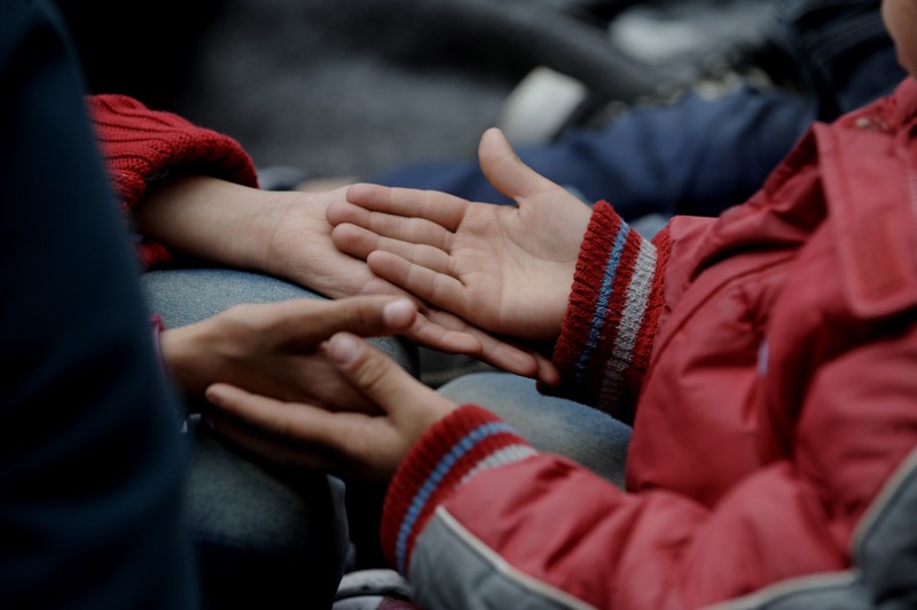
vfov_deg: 6.9
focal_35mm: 200
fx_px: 5090
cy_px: 305
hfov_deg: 10.3
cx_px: 458
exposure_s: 1/640
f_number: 6.3
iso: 400
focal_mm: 200
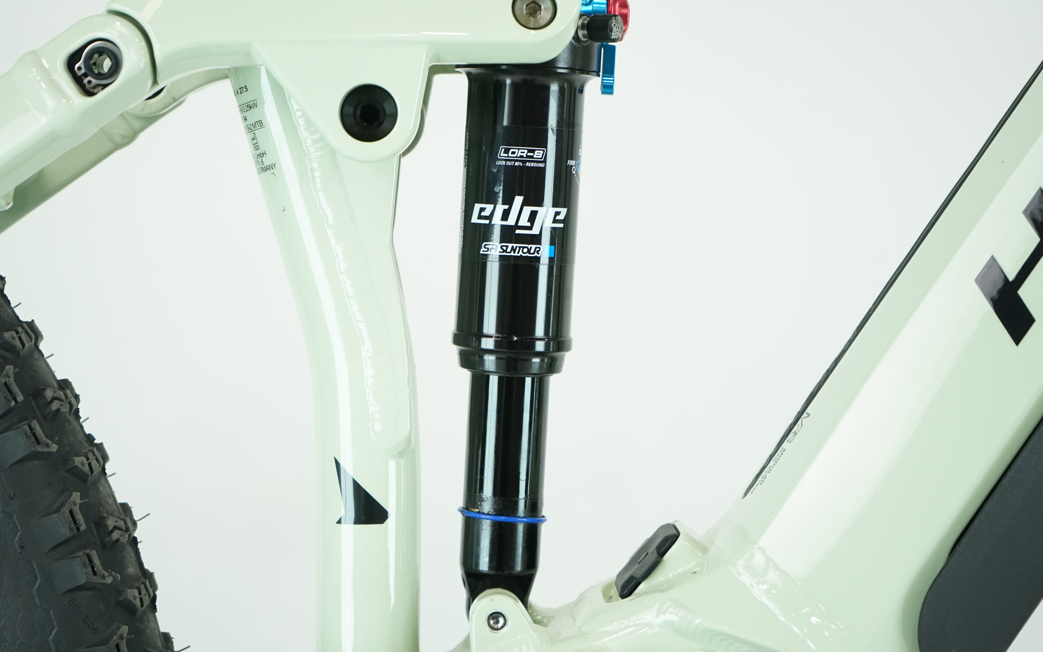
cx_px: 519
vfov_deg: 18.1
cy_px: 307
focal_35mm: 72
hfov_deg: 28.6
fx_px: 2047
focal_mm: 70
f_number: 5.6
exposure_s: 1/200
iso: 1600
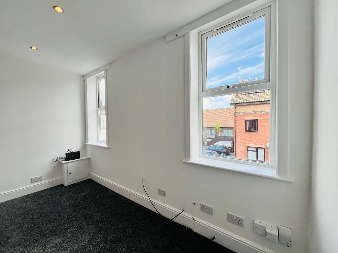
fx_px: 127
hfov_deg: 106.2
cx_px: 169
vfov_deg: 89.9
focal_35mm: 13
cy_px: 126
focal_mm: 1.57
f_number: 1.8
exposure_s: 1/227
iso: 32
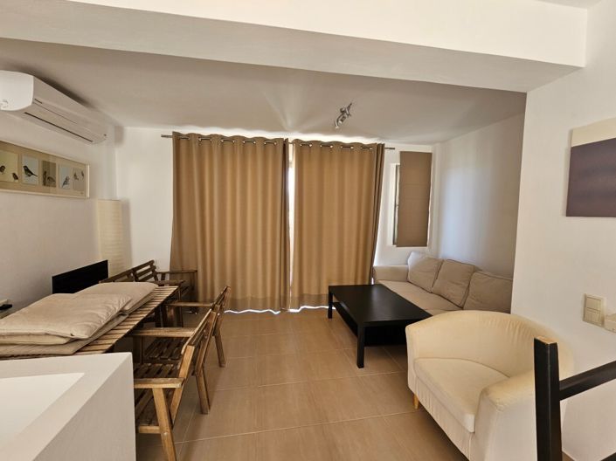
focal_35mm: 13
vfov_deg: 89.9
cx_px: 308
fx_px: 231
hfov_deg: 106.2
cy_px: 230
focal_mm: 2.2
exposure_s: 1/70.8
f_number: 2.2
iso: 200
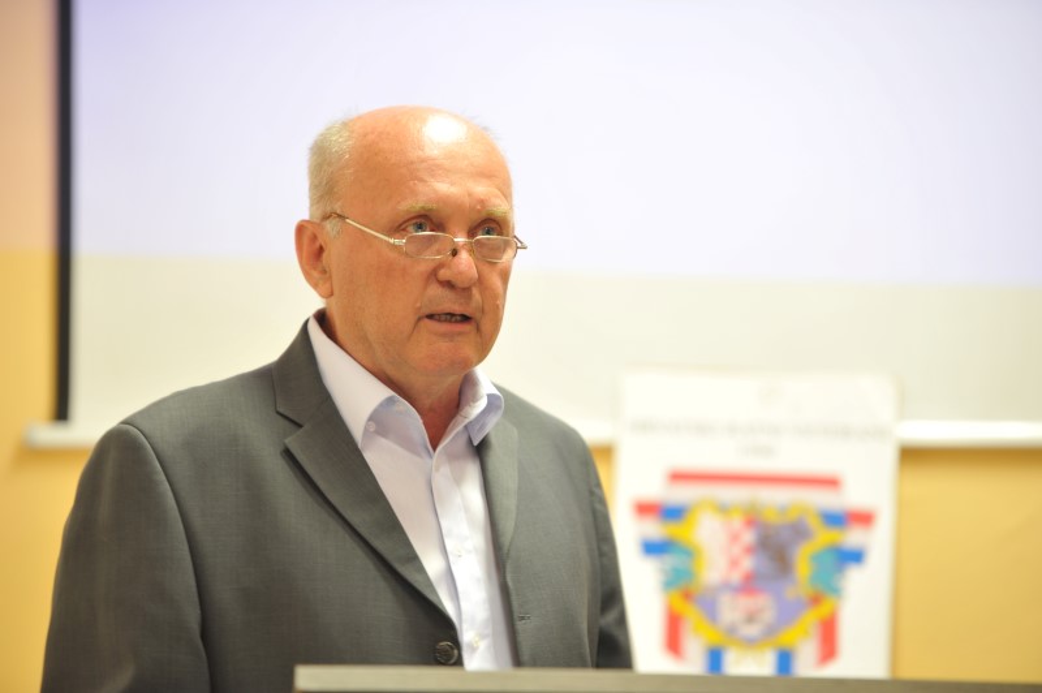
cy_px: 346
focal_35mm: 150
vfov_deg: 9.1
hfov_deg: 13.7
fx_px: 4338
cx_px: 521
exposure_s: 1/20
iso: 640
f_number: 2.8
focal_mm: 150
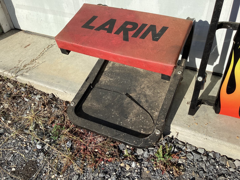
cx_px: 120
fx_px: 215
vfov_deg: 45.4
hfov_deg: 58.3
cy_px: 90
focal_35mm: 31
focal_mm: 3.3
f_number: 2.4
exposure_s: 1/1217
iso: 25
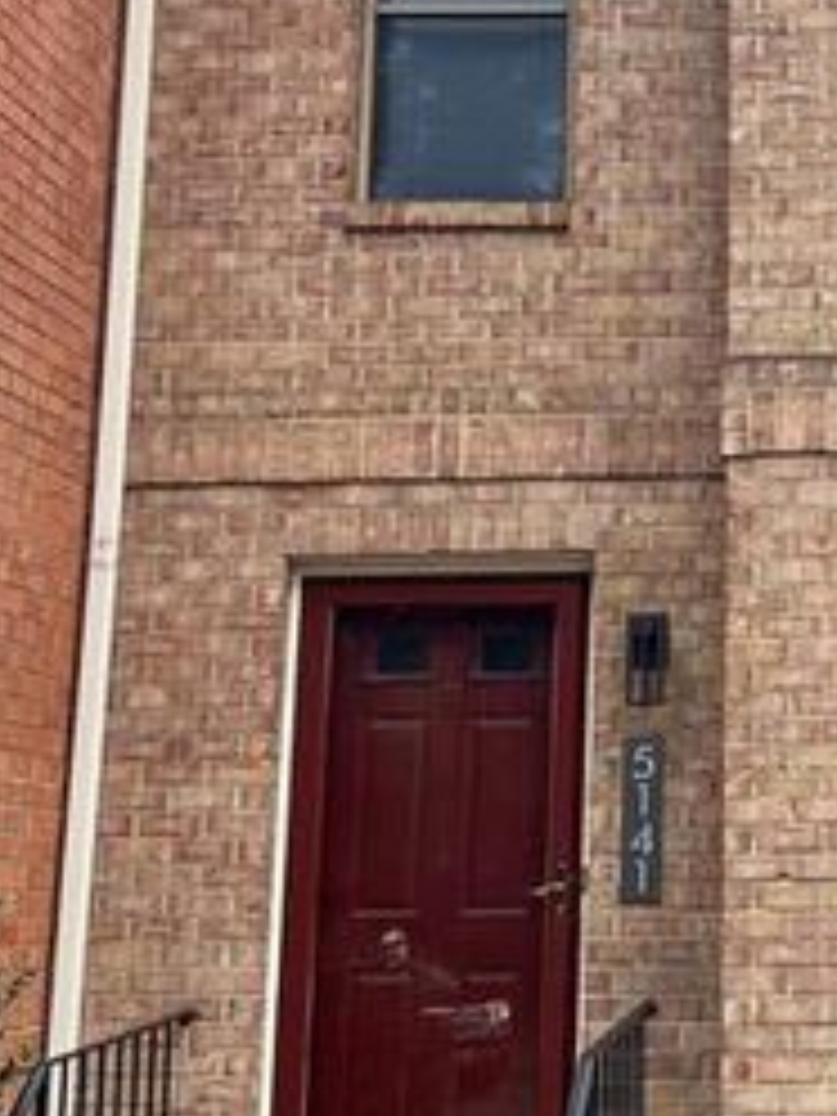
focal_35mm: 70
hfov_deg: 20.0
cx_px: 927
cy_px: 358
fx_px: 2257
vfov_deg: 27.6
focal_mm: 5.7
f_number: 1.5
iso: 50
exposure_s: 1/1431
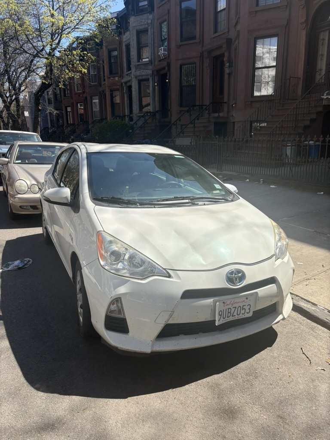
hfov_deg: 53.1
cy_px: 220
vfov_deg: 67.3
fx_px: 330
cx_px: 165
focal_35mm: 26
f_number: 1.6
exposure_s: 1/3279
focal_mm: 5.96
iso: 50
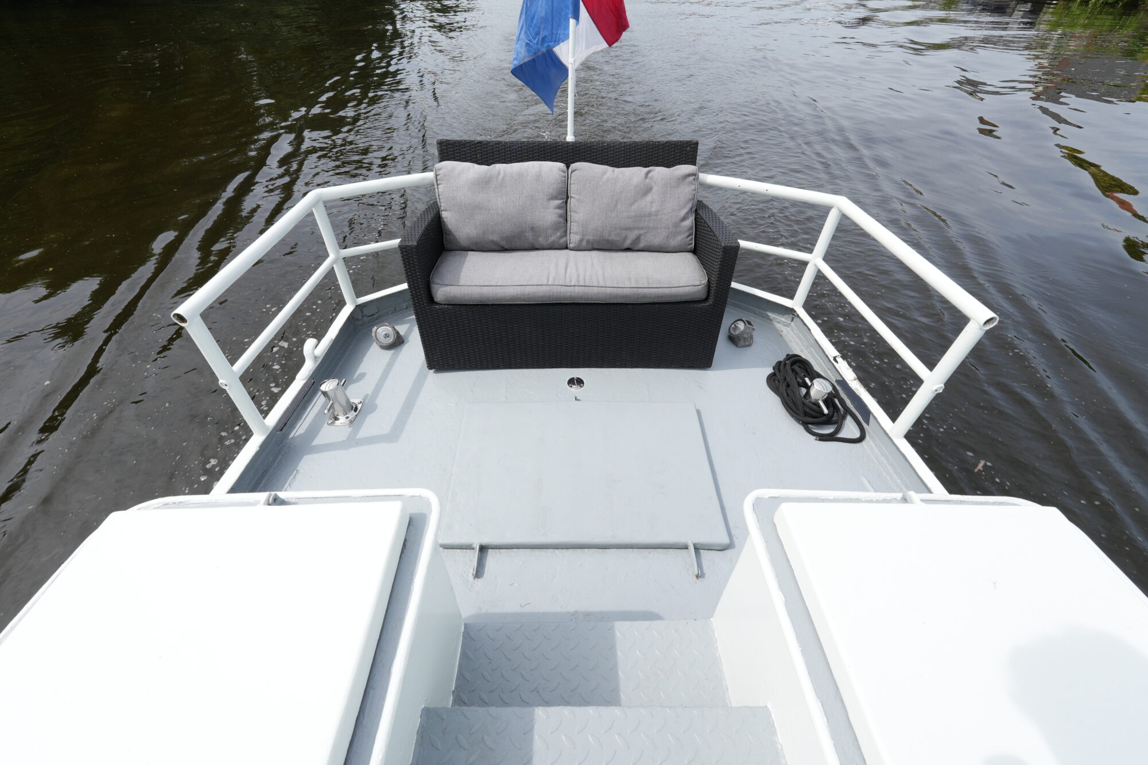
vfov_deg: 77.3
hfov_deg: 100.4
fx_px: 478
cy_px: 382
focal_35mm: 15
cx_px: 574
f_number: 8
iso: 160
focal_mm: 10
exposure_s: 1/320
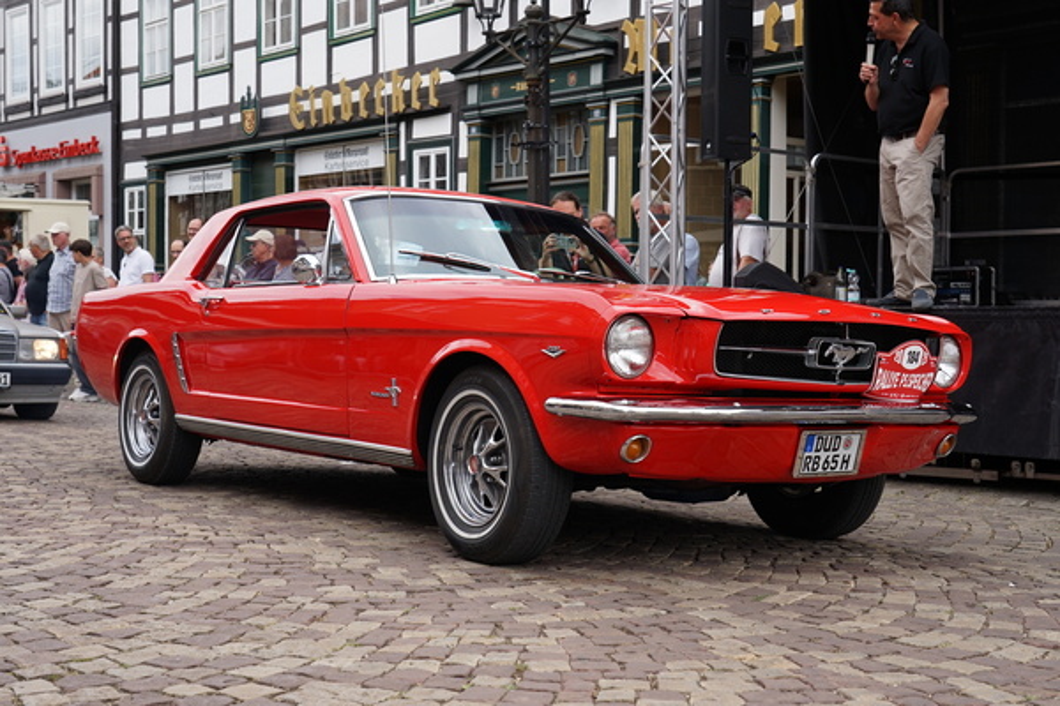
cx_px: 530
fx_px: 1354
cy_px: 353
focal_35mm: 46
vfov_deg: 29.2
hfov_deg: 42.7
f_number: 6.3
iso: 100
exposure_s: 1/100
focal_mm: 46
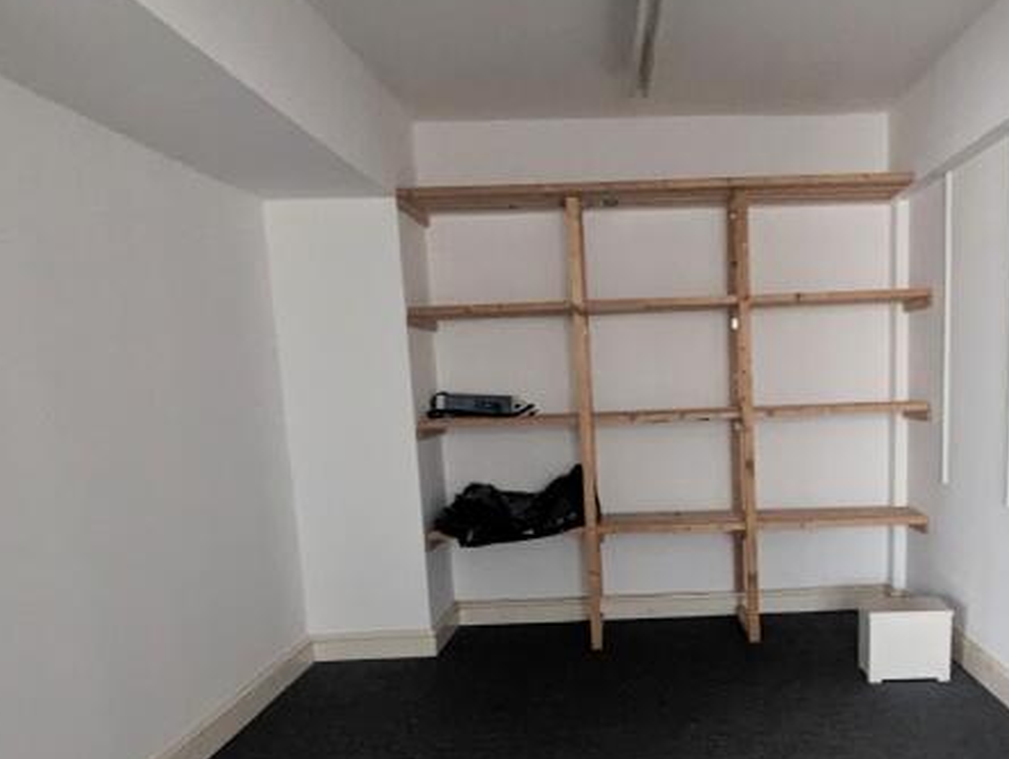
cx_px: 673
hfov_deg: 58.6
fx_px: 875
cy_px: 556
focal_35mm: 30
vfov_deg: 45.5
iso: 732
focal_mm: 1.95
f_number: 2.2
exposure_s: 1/23.9
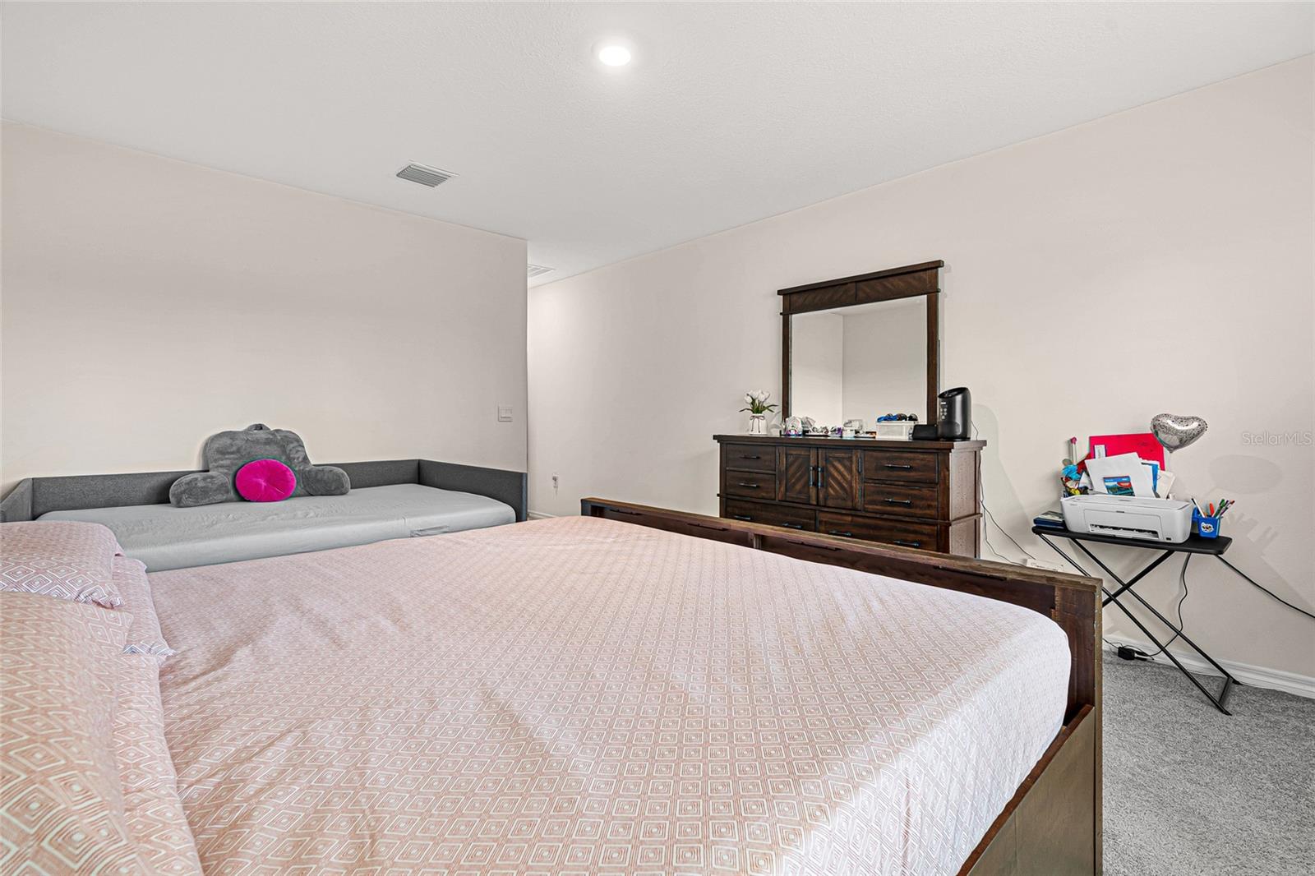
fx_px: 584
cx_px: 658
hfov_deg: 96.7
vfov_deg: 73.7
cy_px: 438
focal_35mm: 16
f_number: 8
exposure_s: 2.5
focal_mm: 16
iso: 400
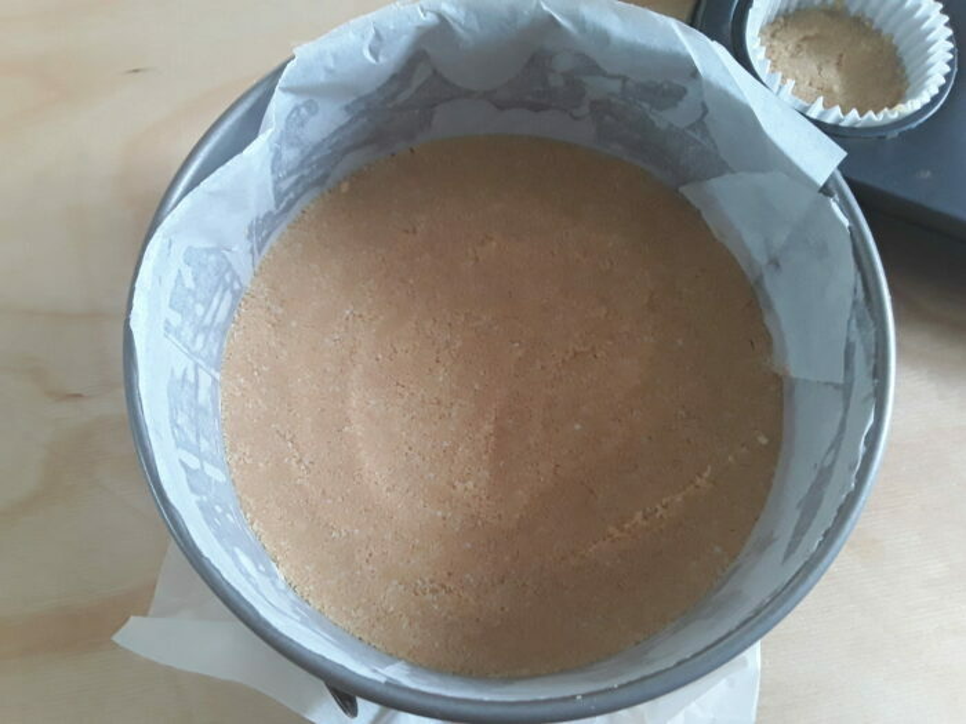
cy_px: 362
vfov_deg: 51.4
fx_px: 753
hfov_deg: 65.3
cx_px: 483
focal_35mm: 27
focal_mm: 2.91
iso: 125
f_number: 1.9
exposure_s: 1/33
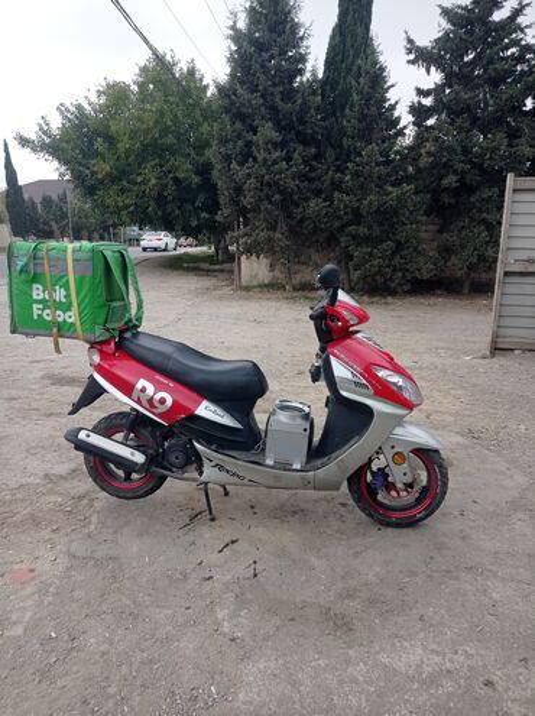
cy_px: 358
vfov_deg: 63.5
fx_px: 578
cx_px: 268
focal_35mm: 28
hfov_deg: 49.7
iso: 100
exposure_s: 1/153
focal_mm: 4.74
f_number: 1.79
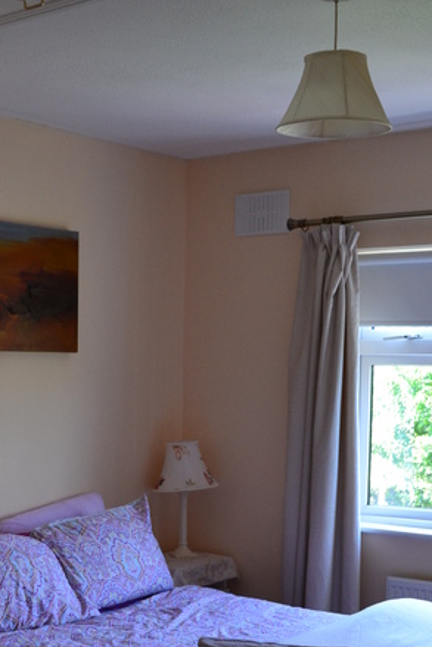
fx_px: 1133
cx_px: 106
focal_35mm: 63
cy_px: 451
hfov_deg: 21.4
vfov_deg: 31.5
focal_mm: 24
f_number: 6.3
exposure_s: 1/60
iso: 800
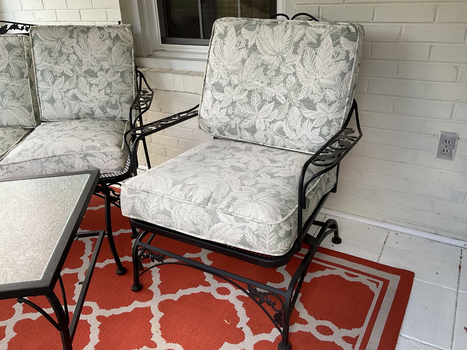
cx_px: 234
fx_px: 391
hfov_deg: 61.7
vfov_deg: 48.2
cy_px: 175
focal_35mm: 29
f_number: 1.8
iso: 32
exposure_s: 1/120
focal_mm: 3
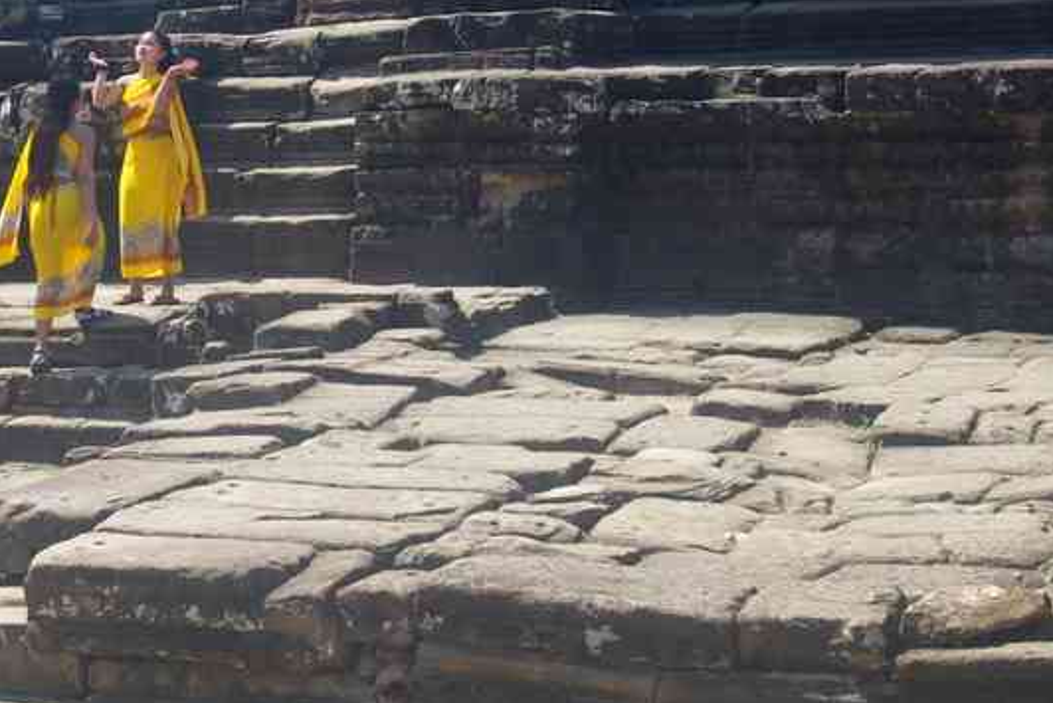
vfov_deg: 14.7
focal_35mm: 93
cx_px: 130
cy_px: 200
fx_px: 2719
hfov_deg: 21.5
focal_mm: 33
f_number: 8
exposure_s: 1/60
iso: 200
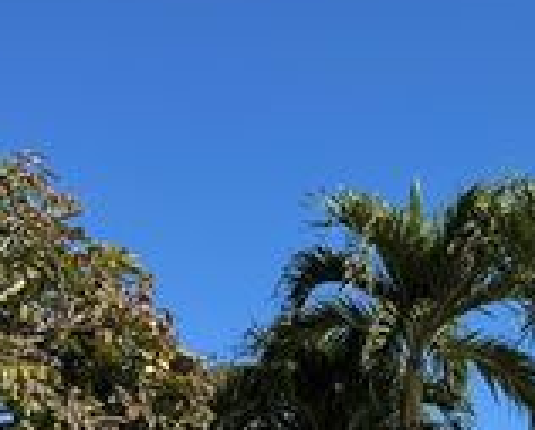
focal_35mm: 74
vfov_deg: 19.4
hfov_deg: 25.0
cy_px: 530
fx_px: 1174
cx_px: 467
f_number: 1.78
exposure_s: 1/4310
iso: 80
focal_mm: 6.76
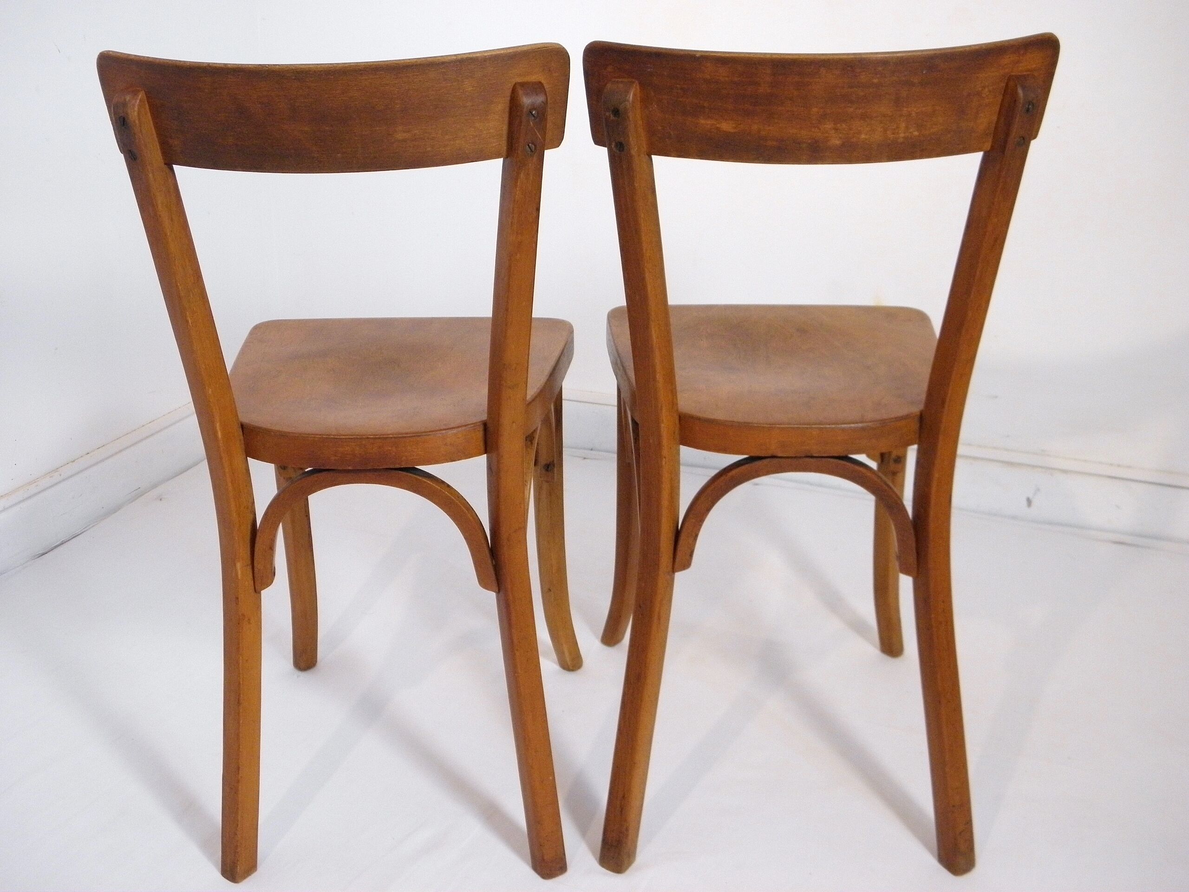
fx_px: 1237
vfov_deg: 39.7
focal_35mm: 36
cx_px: 594
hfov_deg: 51.4
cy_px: 446
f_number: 3.7
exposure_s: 1/30
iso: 200
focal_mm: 6.4
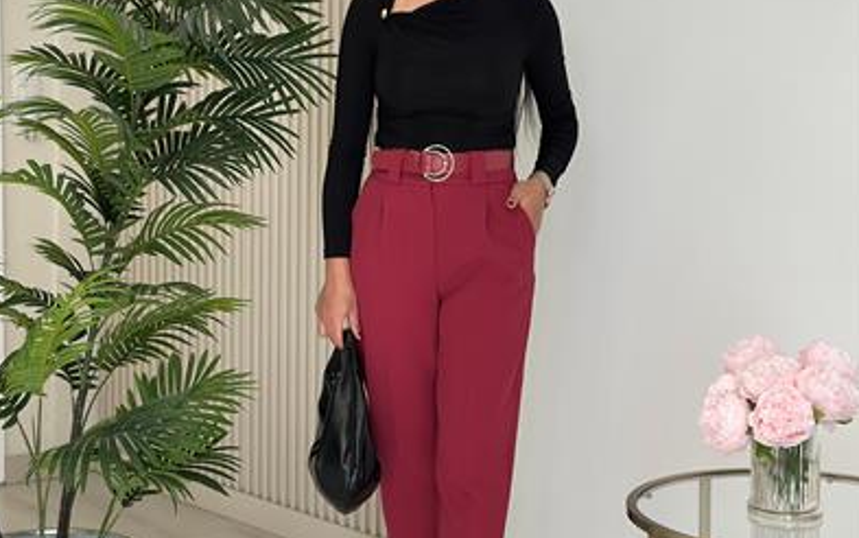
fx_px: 1616
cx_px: 431
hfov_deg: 29.8
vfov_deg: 18.9
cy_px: 218
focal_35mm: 69
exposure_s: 1/377
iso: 80
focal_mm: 6.86
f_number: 1.78
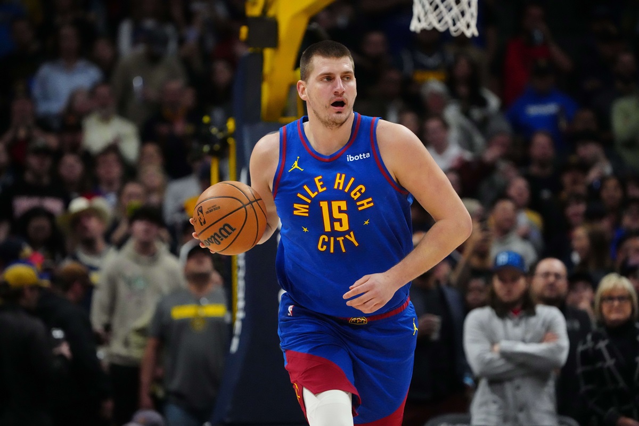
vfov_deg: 3.5
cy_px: 213
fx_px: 6993
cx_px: 320
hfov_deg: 5.2
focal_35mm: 394
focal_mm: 394
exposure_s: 1/1600
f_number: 6.3
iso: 12800
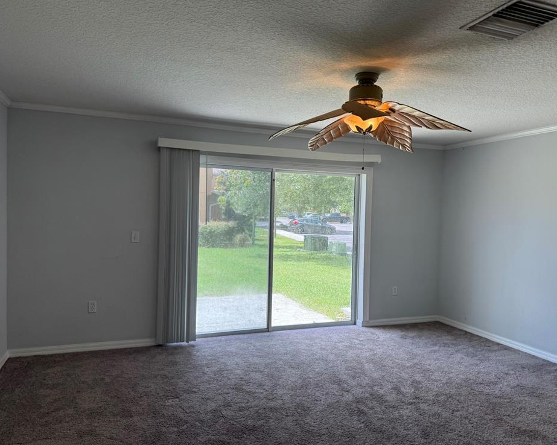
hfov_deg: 66.0
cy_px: 225
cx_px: 293
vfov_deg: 54.9
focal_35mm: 26
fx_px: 429
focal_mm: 6.76
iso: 100
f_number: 1.78
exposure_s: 1/551
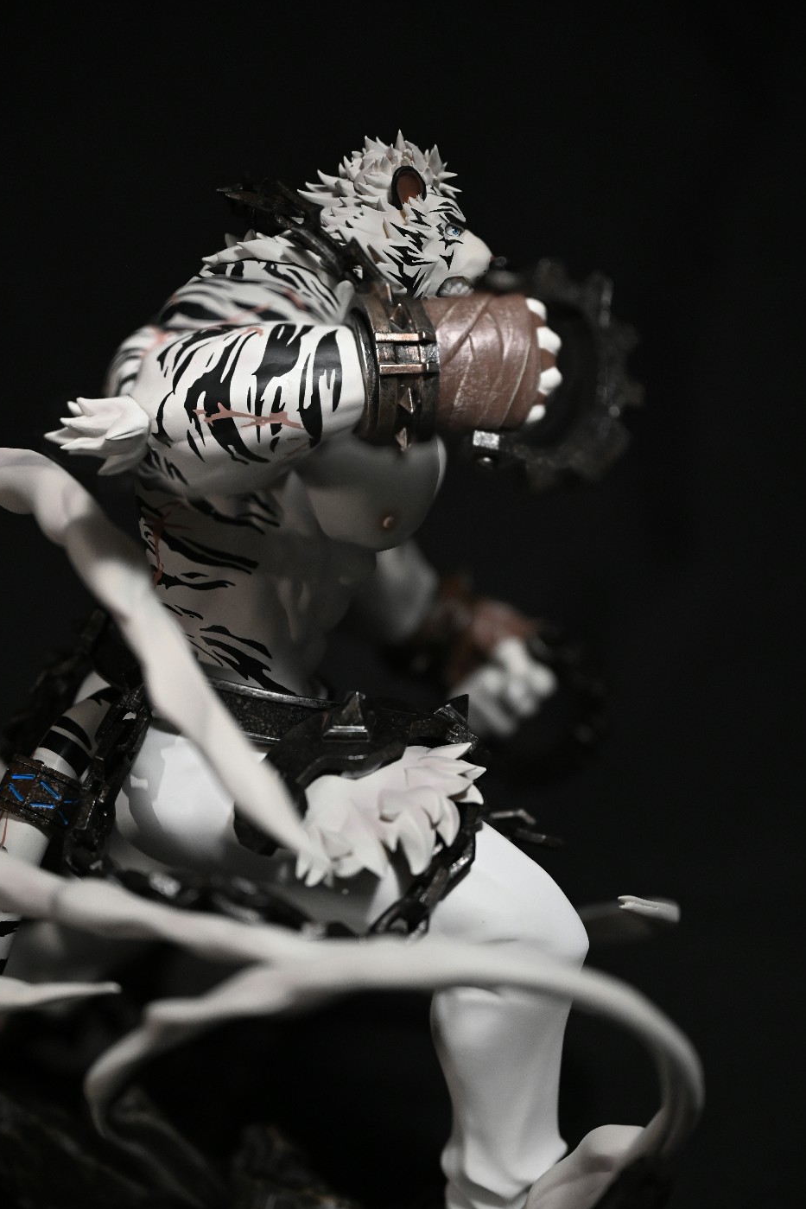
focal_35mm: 75
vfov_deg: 27.0
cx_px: 391
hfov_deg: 18.2
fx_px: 2518
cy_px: 644
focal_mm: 70
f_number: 2.8
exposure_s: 1/80
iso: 4500
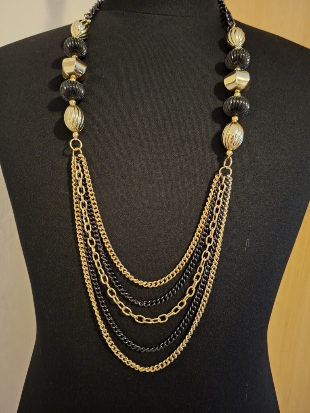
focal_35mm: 23
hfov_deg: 58.9
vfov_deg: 73.9
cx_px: 155
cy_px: 206
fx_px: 275
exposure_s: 1/14
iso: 1250
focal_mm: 5.54
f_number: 1.8
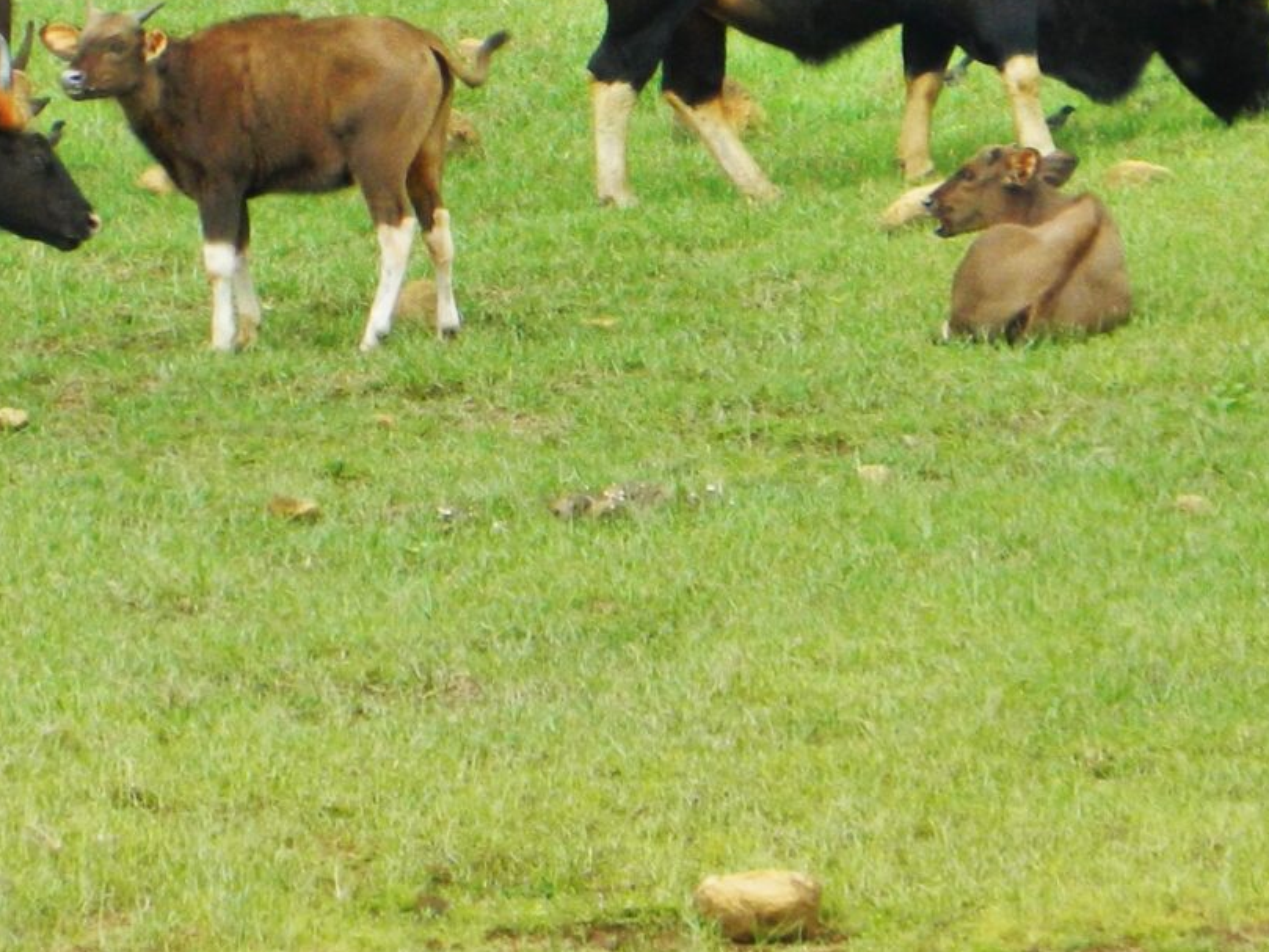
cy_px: 182
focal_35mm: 1471
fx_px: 53934
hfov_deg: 1.3
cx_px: 624
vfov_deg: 1.0
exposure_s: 1/100
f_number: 5.7
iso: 125
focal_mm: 83.7
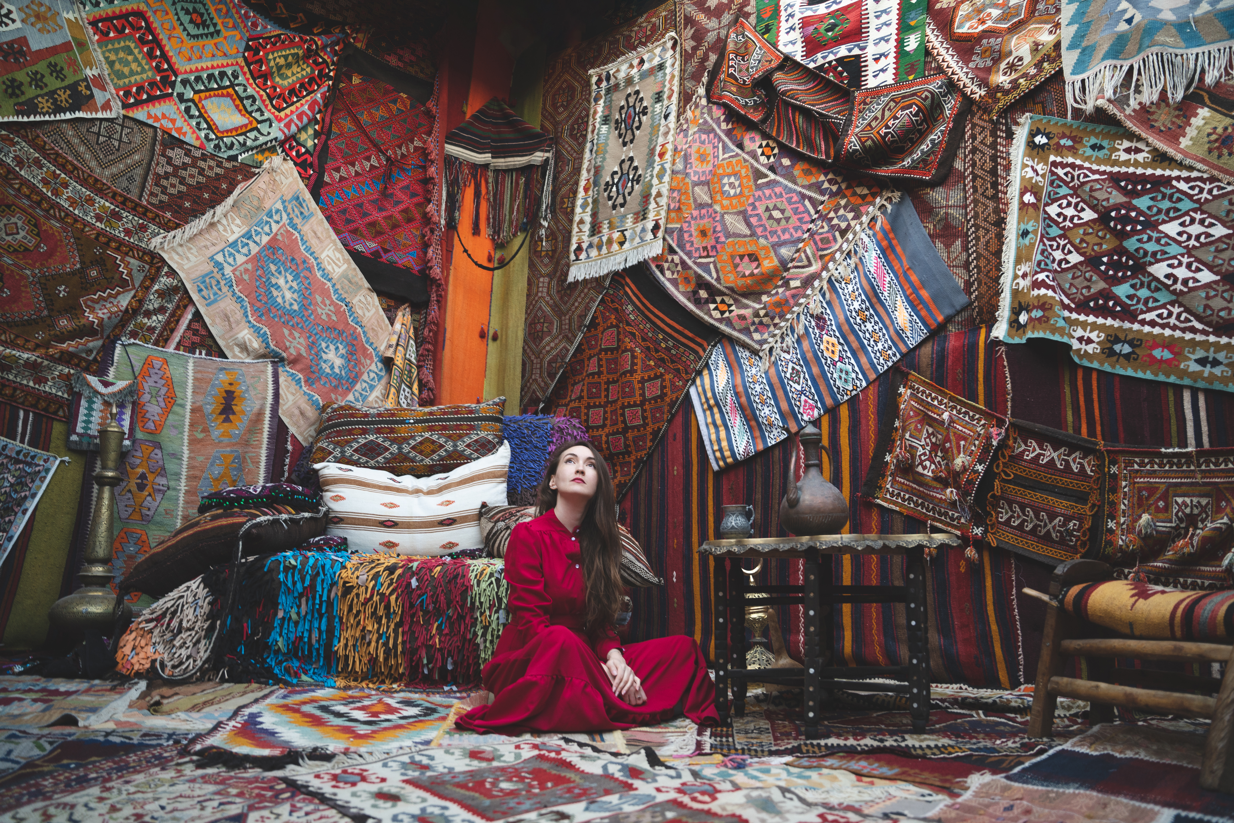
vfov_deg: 53.1
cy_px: 412
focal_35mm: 24
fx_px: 823
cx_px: 617
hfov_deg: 73.7
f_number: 2.8
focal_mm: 24
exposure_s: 1/100
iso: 320
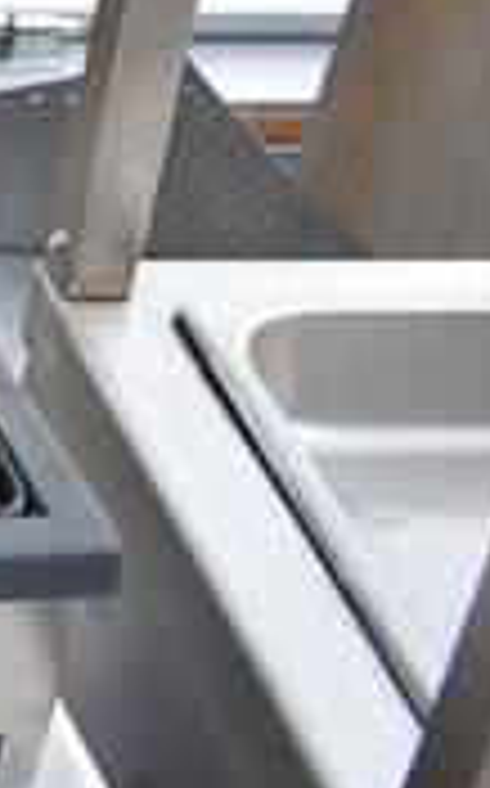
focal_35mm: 96
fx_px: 2056
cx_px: -845
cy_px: -41
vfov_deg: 20.8
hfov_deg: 10.7
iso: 400
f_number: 5.6
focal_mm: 18
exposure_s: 1/125
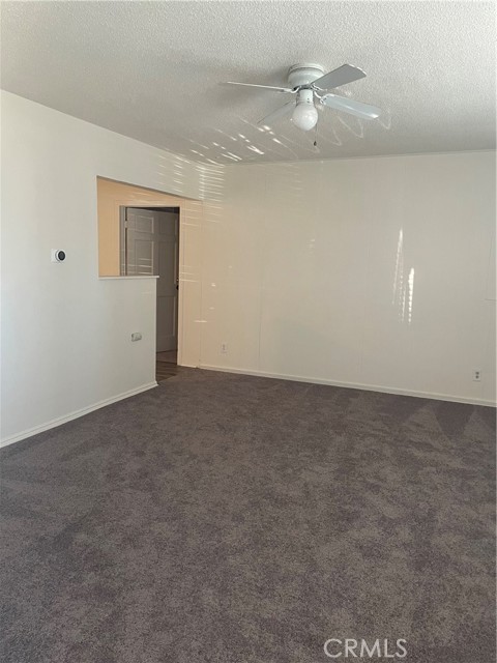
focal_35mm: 26
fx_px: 498
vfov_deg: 67.3
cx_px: 248
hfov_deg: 53.1
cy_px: 332
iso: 200
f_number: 1.6
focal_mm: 4.2
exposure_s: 1/60
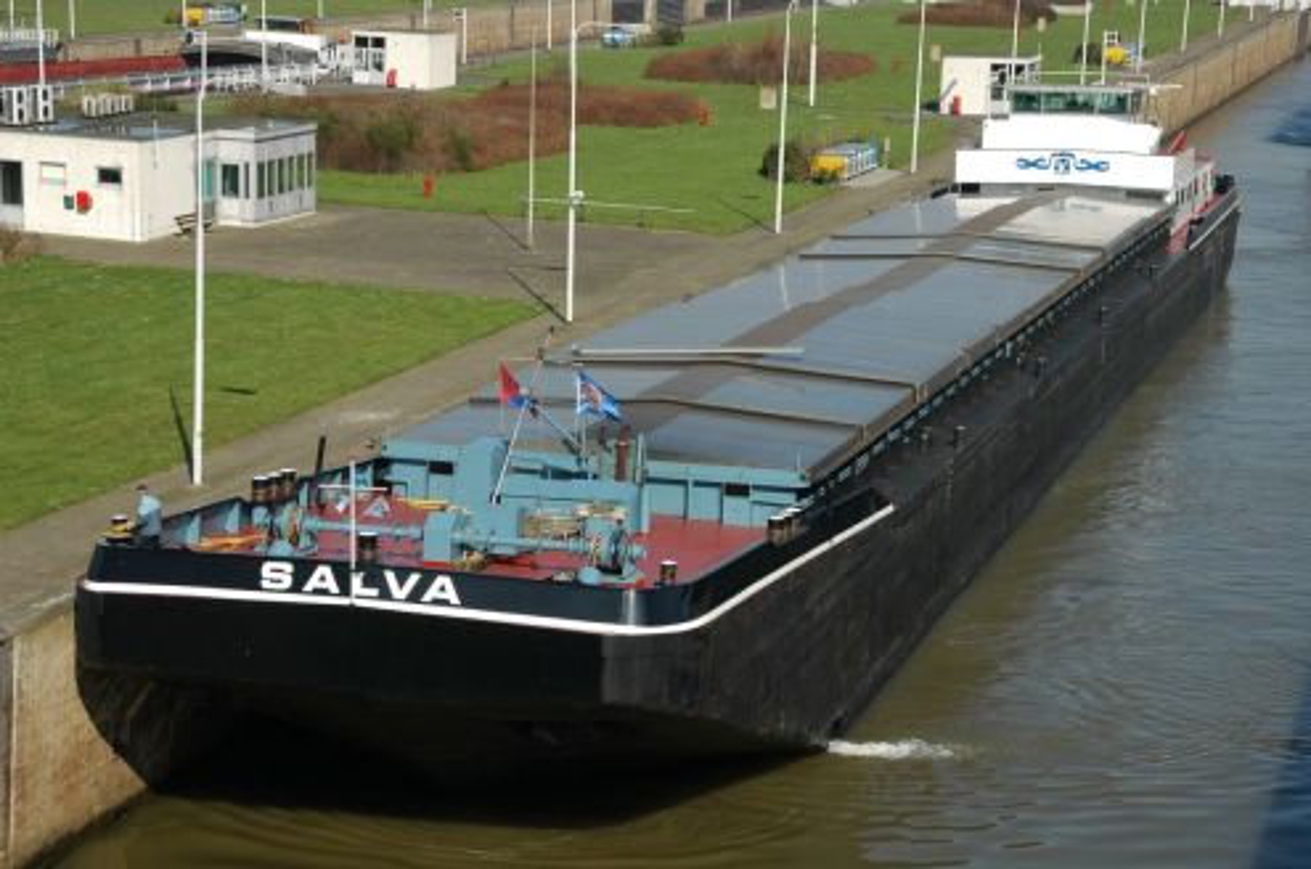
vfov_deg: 16.5
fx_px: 2999
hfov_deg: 24.7
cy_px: 434
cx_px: 656
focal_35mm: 82
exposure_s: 1/320
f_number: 11
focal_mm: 55
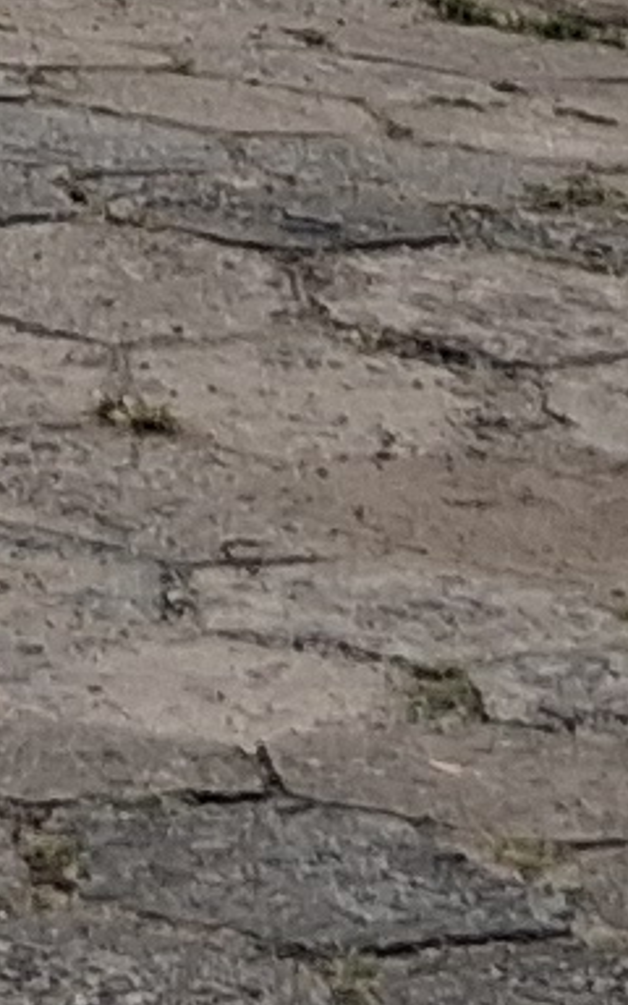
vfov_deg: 6.7
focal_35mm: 293
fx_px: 8024
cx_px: -1099
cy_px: -1641
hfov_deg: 4.3
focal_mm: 3.98
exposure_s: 1/119
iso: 25
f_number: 1.8
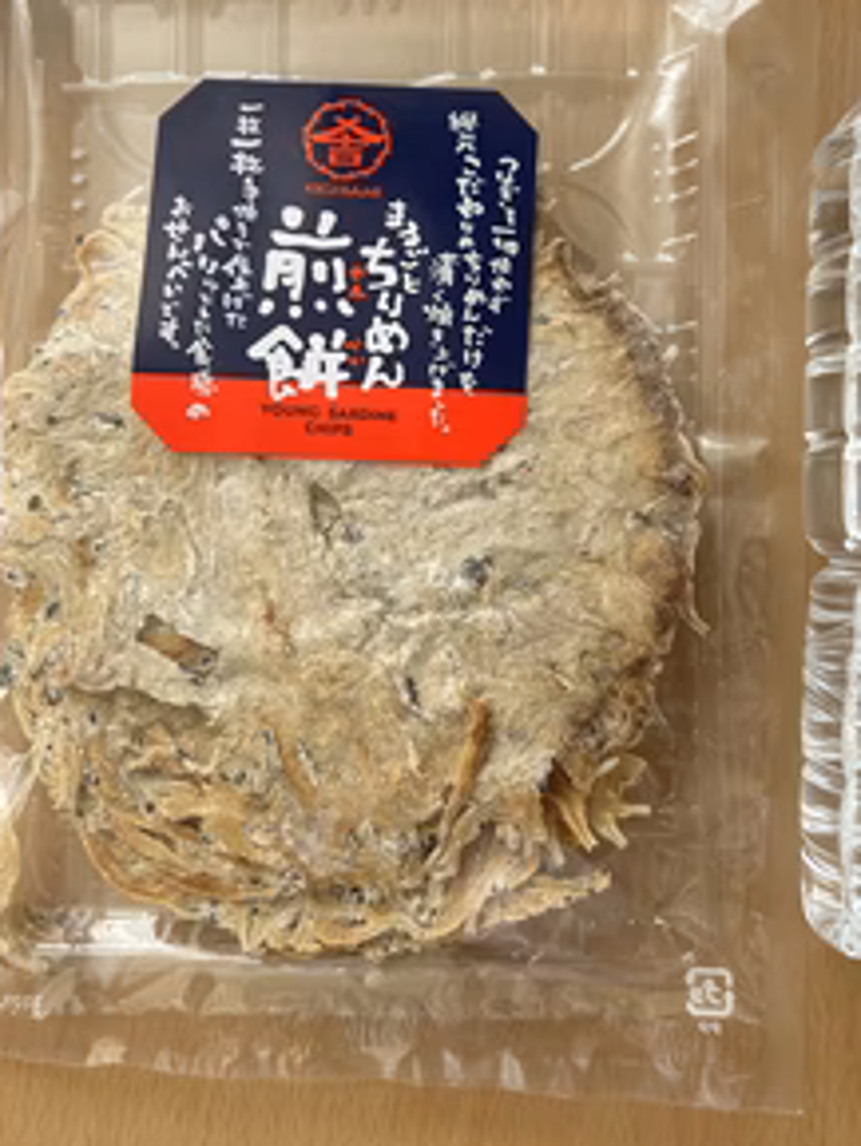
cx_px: 552
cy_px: 476
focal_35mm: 36
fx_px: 1193
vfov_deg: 51.1
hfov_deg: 39.4
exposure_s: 1/121
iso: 64
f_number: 1.5
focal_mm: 5.7
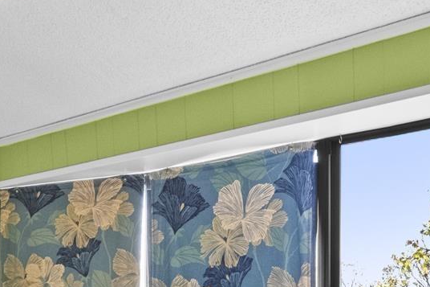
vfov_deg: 18.5
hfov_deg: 28.1
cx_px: 71
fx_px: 836
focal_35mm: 70
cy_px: 336
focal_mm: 10
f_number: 7.1
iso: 800
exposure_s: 1/8
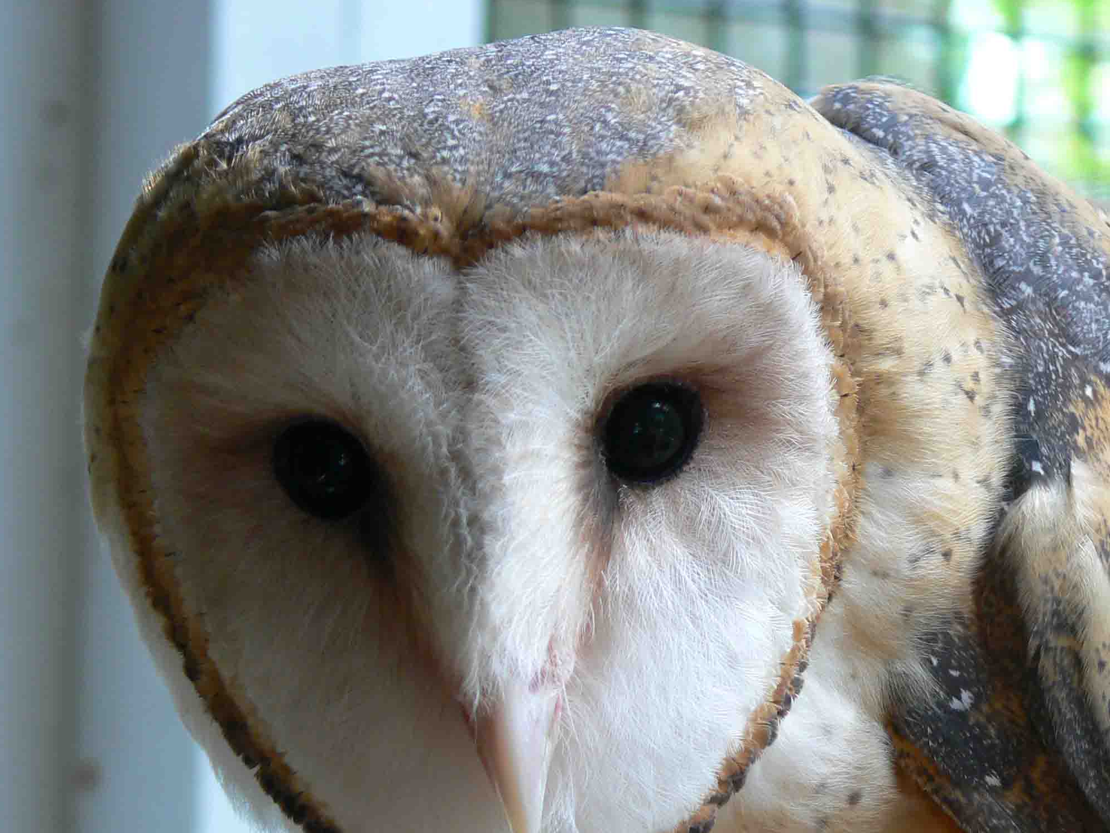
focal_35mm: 218
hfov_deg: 9.1
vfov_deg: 6.8
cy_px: 587
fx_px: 6991
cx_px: 709
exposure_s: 1/30
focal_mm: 25.7
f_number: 3.3
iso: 100
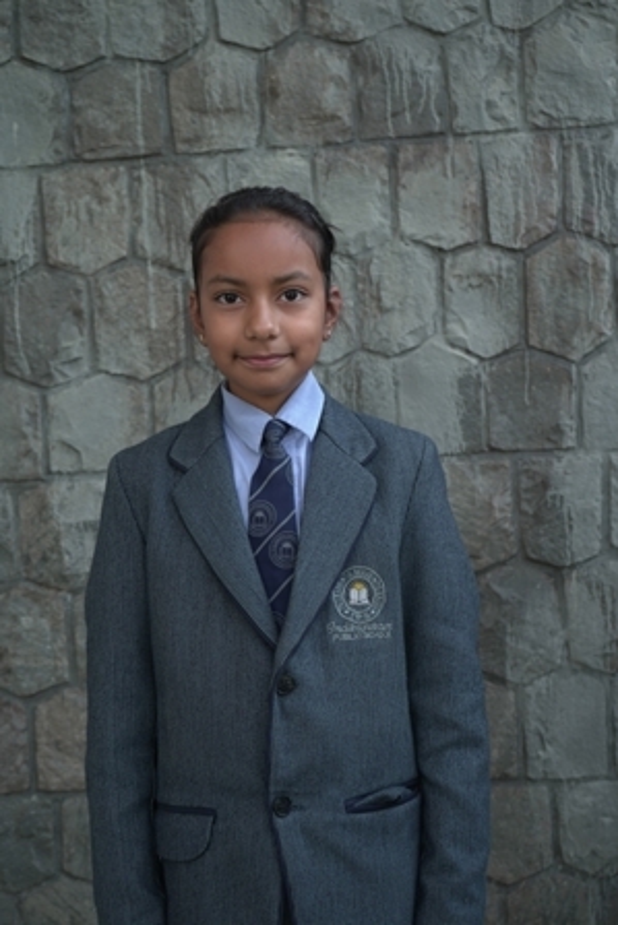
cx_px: 309
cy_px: 462
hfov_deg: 26.5
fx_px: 1312
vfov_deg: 38.9
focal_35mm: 51
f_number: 7.1
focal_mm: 51
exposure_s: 1/125
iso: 250
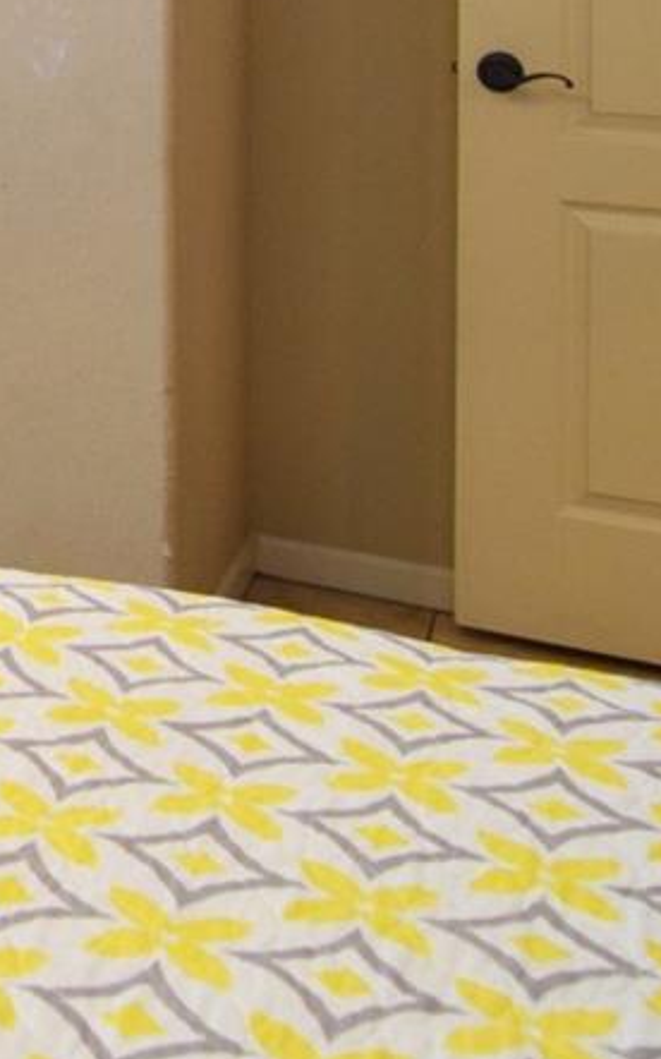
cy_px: -180
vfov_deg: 29.4
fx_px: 1755
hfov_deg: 16.8
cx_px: -599
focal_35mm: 61
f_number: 4
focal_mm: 11
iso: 560
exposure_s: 1/60
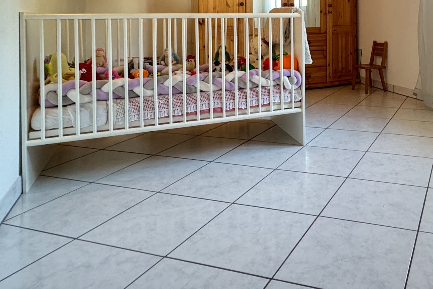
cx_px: 348
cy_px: 20
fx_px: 397
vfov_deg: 37.0
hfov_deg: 53.3
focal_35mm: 33
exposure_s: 1/50
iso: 500
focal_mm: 2.22
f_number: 2.2
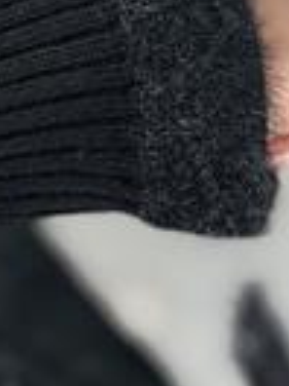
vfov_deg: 12.8
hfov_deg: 9.8
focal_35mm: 150
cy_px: -101
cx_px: -6
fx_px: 1670
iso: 80
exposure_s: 1/100
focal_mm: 6.86
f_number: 1.78
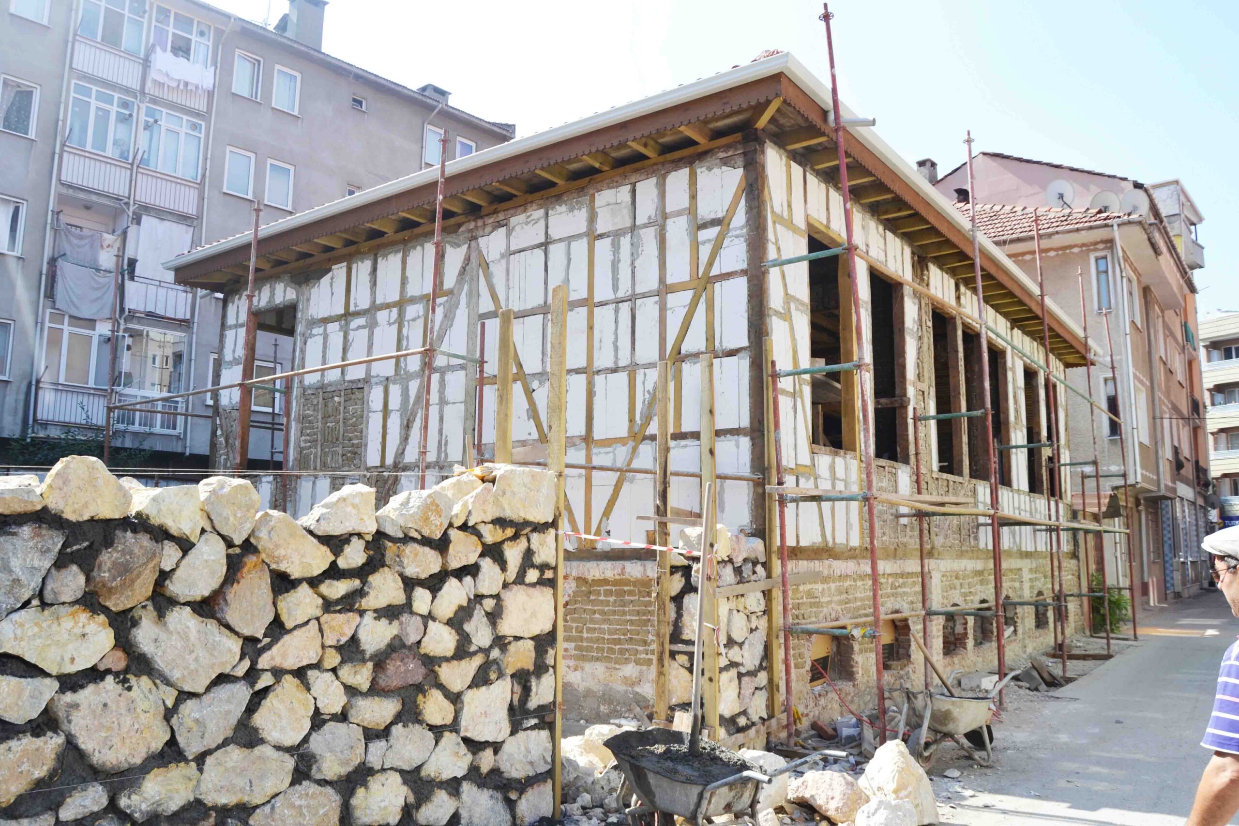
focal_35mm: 27
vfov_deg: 47.9
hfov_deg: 67.4
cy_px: 413
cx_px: 620
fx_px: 929
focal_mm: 18
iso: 100
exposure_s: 1/200
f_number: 7.1
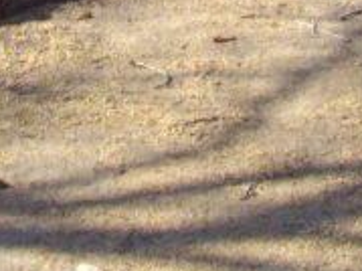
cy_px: -366
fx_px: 2216
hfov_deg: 9.3
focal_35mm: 212
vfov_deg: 6.7
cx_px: 95
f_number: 2.8
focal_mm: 6.2
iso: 100
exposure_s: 1/400
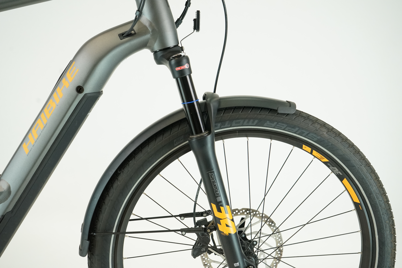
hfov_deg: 49.6
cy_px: 134
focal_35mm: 39
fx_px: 435
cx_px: 201
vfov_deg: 34.2
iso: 2500
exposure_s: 1/200
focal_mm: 39
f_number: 6.3
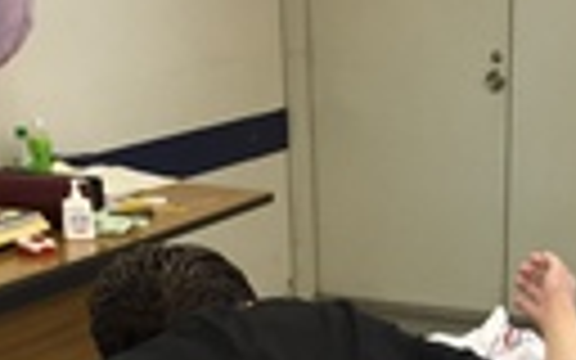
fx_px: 1507
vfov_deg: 12.5
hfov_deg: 21.2
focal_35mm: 96
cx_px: 522
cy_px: 634
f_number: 2.2
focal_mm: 4.15
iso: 64
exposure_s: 1/30
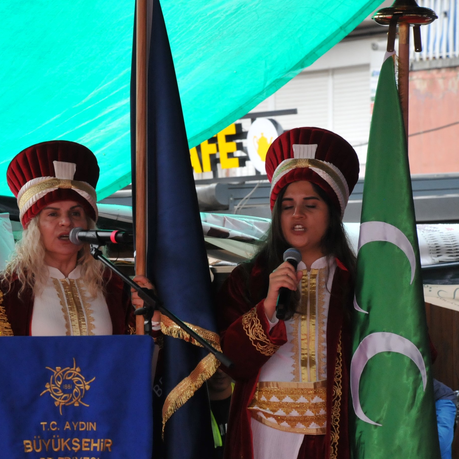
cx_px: 53
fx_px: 4065
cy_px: 238
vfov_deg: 6.5
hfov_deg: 6.4
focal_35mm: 271
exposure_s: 1/250
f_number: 8
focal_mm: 120
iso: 1250
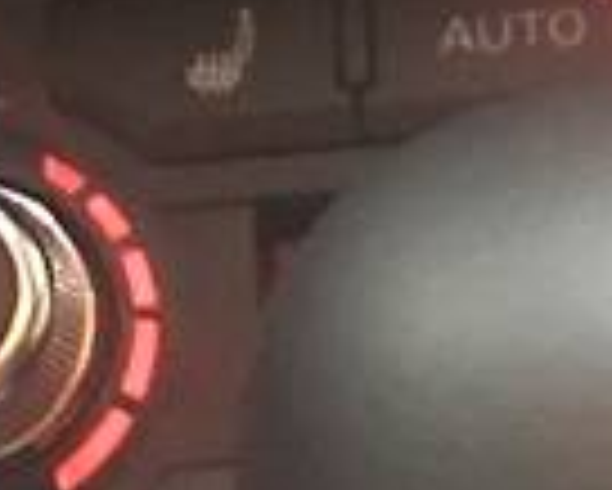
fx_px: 3009
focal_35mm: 166
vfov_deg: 9.1
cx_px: 940
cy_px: 746
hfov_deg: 11.1
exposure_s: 1/8
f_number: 2.2
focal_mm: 4.2
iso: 160
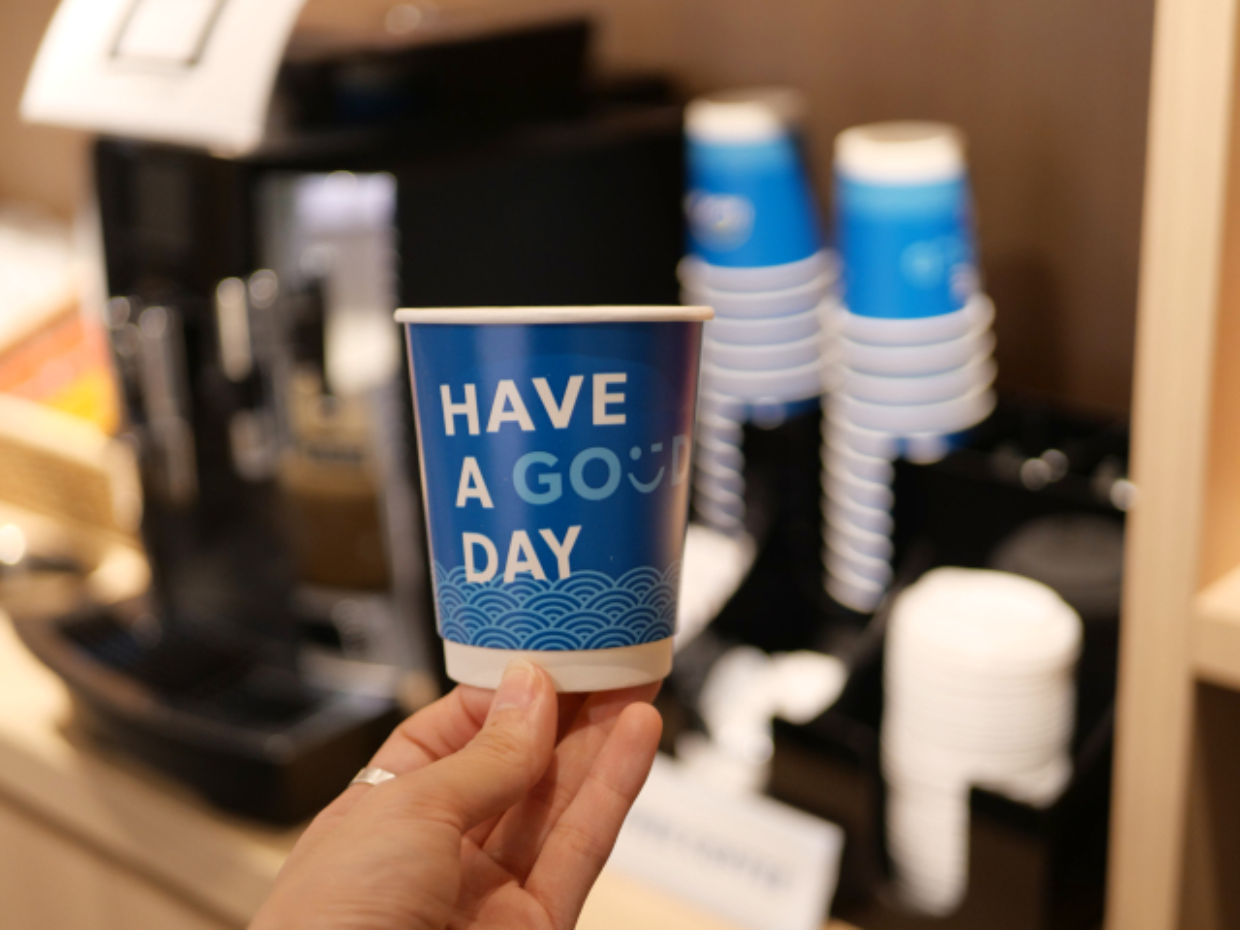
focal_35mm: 50
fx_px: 1791
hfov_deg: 38.2
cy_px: 465
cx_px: 620
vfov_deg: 29.1
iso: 400
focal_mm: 25
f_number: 1.7
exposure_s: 1/125
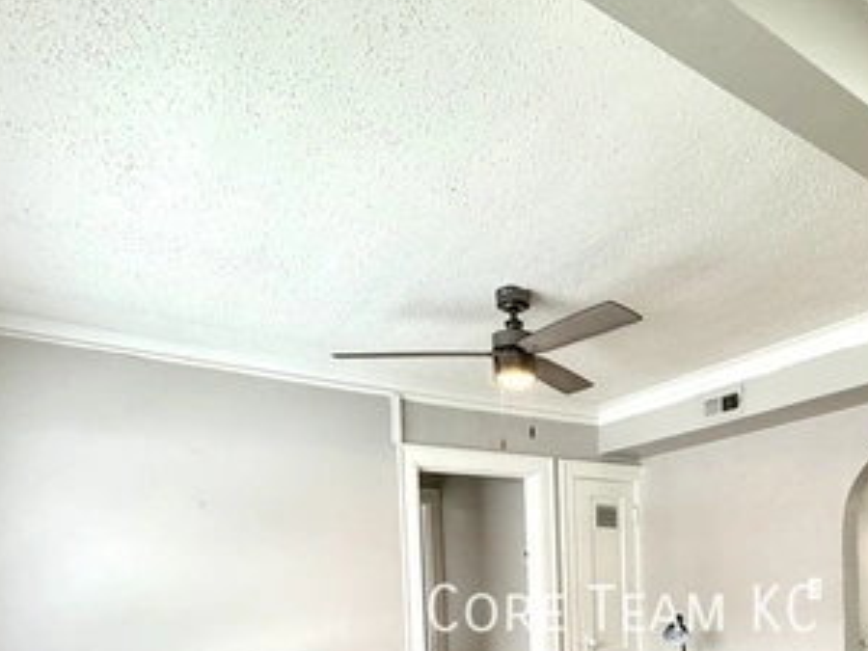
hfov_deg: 60.9
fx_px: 702
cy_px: 605
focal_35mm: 28
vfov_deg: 44.5
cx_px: 619
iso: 250
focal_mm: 2.22
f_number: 2.2
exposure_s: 1/120
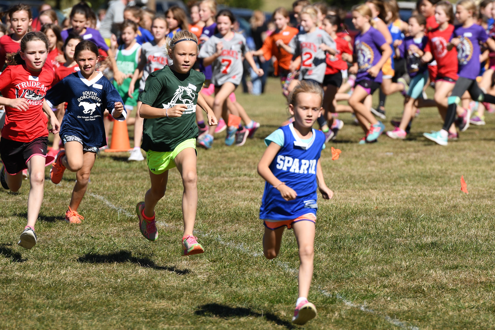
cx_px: 248
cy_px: 165
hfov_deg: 6.9
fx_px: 4125
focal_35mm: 300
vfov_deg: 4.6
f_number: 4.5
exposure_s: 1/1000
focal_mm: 200
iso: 100
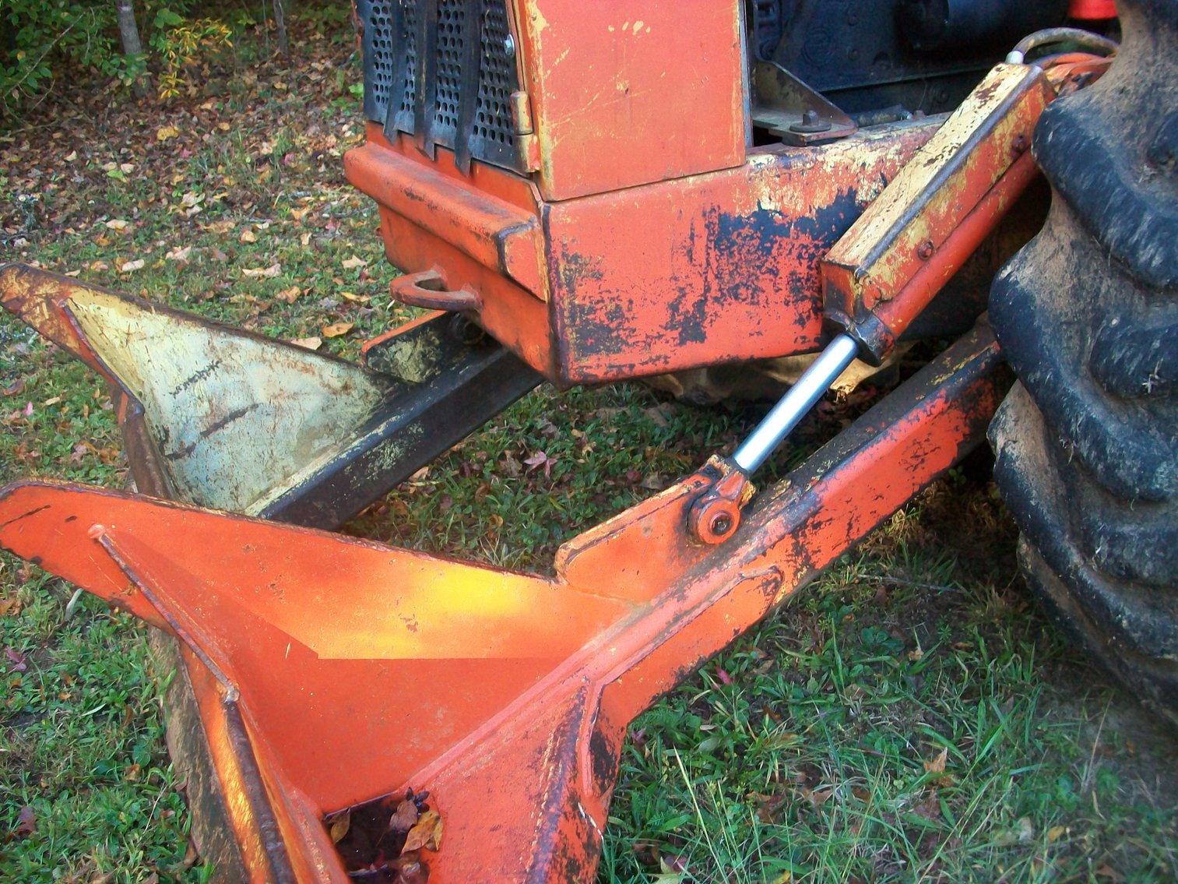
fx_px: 1157
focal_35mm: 34
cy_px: 442
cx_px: 589
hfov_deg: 54.0
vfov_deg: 41.8
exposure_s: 1/60
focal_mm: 5.7
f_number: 2.8
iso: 160
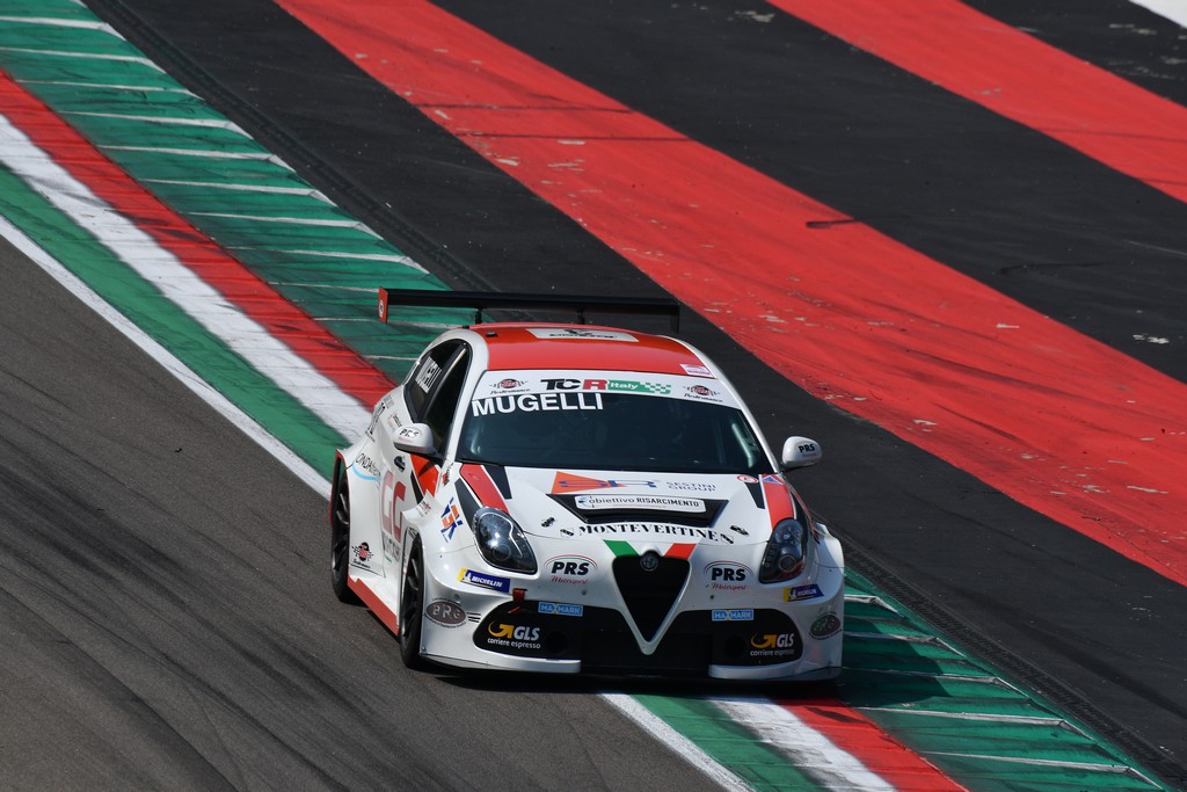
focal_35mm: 750
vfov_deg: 1.8
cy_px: 396
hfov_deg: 2.7
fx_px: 24731
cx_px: 594
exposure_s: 1/1600
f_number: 9
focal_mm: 500
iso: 320
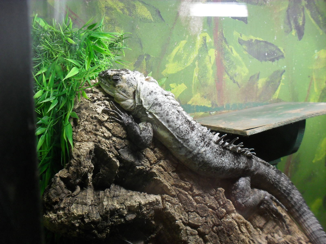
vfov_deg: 40.7
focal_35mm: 35
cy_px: 122
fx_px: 330
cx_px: 163
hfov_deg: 52.6
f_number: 3.2
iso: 200
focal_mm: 6.3
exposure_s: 1/20
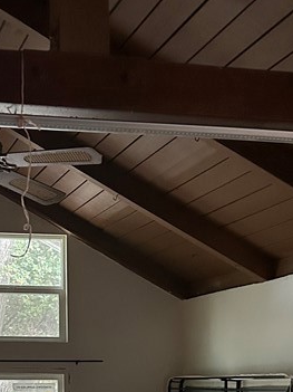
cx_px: -6
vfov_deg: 27.0
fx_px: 790
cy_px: 337
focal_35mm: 70
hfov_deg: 20.3
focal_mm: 6.86
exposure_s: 1/60
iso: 800
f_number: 1.78
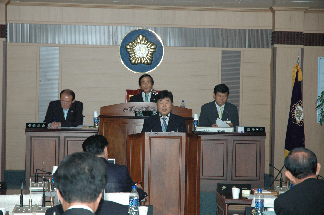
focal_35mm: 105
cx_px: 162
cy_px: 108
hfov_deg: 19.5
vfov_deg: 13.0
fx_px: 944
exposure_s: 1/500
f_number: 5
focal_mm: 70
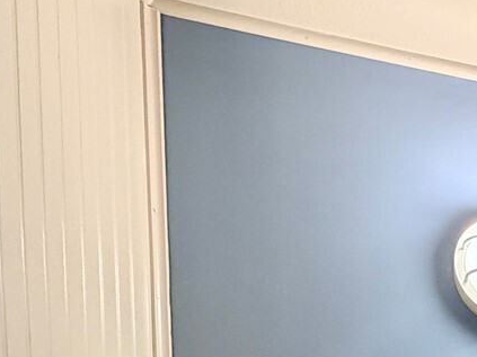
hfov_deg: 25.9
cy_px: 617
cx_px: 728
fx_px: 730
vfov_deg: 20.6
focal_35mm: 53
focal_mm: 2.22
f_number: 2.2
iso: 400
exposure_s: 1/60
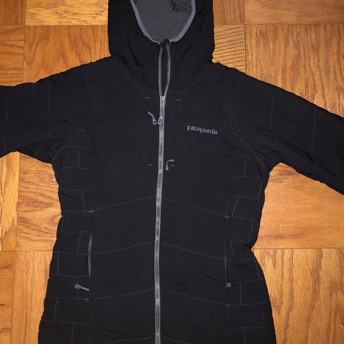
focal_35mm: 34
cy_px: 148
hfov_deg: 48.4
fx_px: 382
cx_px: 167
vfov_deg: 48.3
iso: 100
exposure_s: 1/12
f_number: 1.8
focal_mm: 3.99
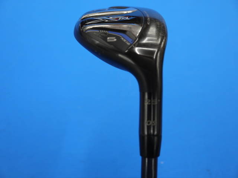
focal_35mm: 50
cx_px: 119
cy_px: 89
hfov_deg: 38.2
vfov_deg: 29.1
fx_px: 344
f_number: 4.6
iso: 400
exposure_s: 1/125
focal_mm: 25
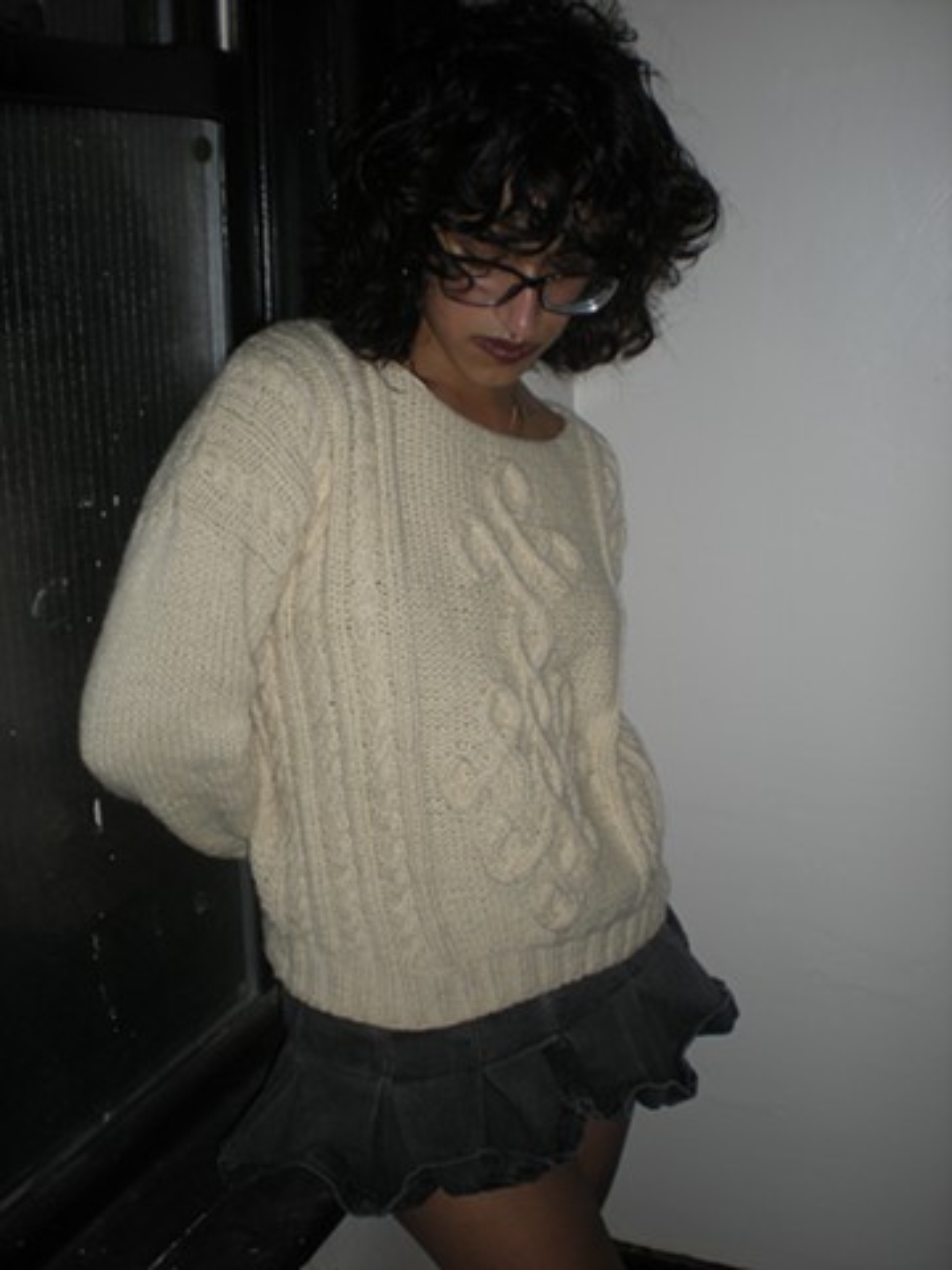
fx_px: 1393
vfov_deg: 49.0
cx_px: 476
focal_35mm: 38
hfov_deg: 37.7
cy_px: 635
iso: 64
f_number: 3.1
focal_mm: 6.3
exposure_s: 1/60
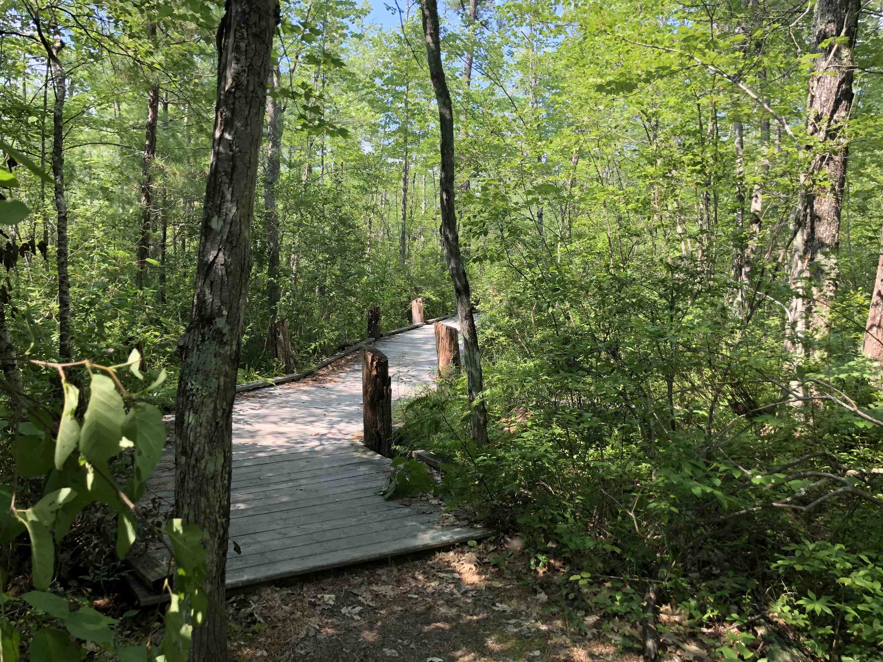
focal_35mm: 28
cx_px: 442
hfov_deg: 63.4
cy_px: 331
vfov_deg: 49.7
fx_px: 714
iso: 20
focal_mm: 4
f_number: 1.8
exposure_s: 1/269
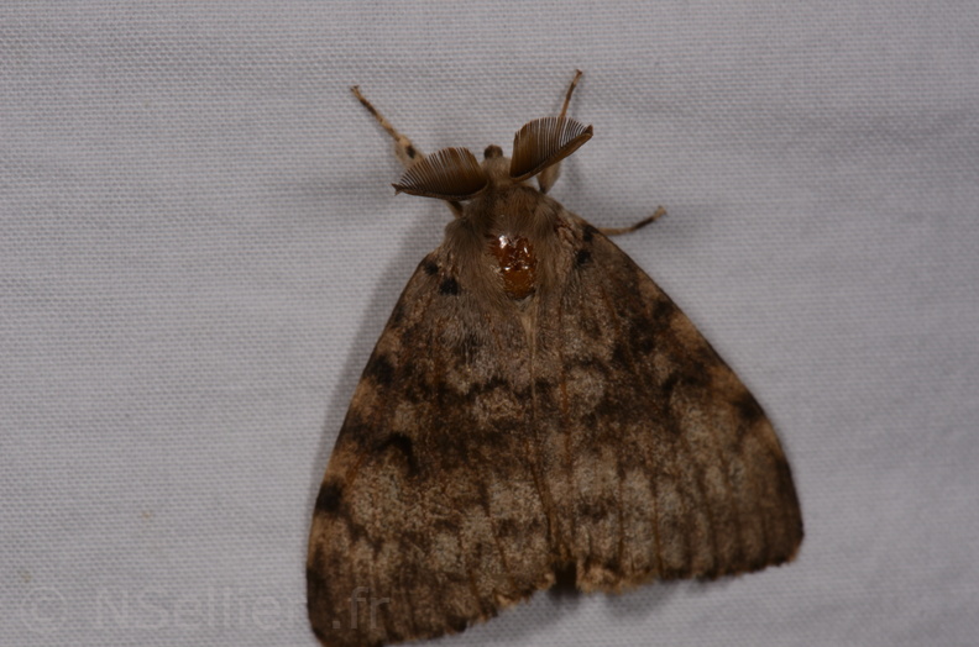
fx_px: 3459
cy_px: 324
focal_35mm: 128
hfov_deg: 16.1
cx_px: 490
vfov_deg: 10.7
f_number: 25
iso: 100
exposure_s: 1/60
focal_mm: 85
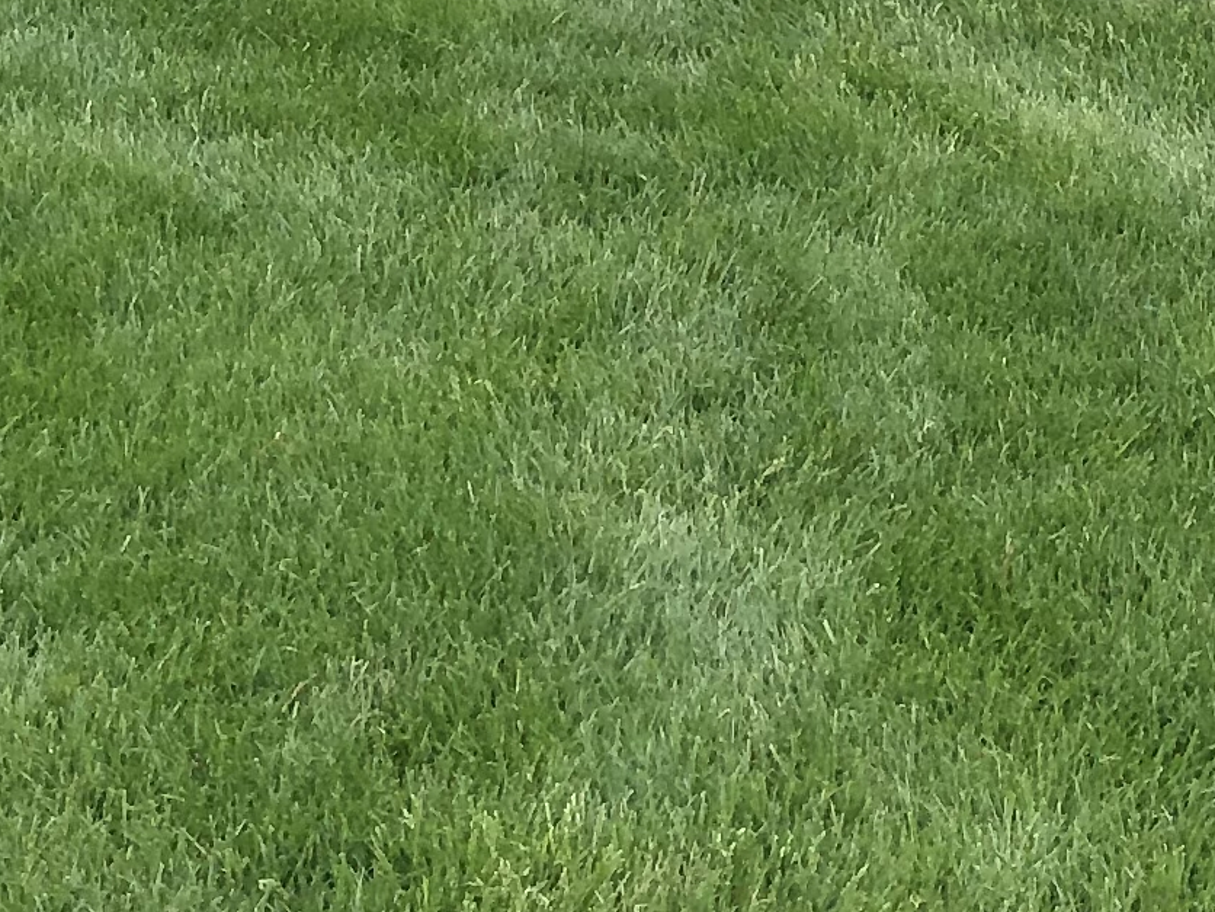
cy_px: -1040
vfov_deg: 10.0
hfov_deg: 14.5
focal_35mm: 135
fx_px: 4738
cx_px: 1068
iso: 20
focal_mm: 3.99
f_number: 1.8
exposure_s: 1/453
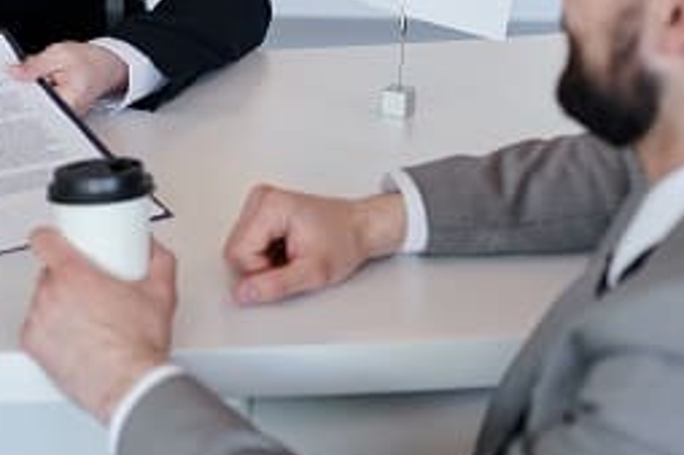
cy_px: 0
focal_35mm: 118
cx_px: 35
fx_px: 2240
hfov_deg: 17.0
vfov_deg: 11.5
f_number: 2.8
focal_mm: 50
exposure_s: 1/160
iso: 400
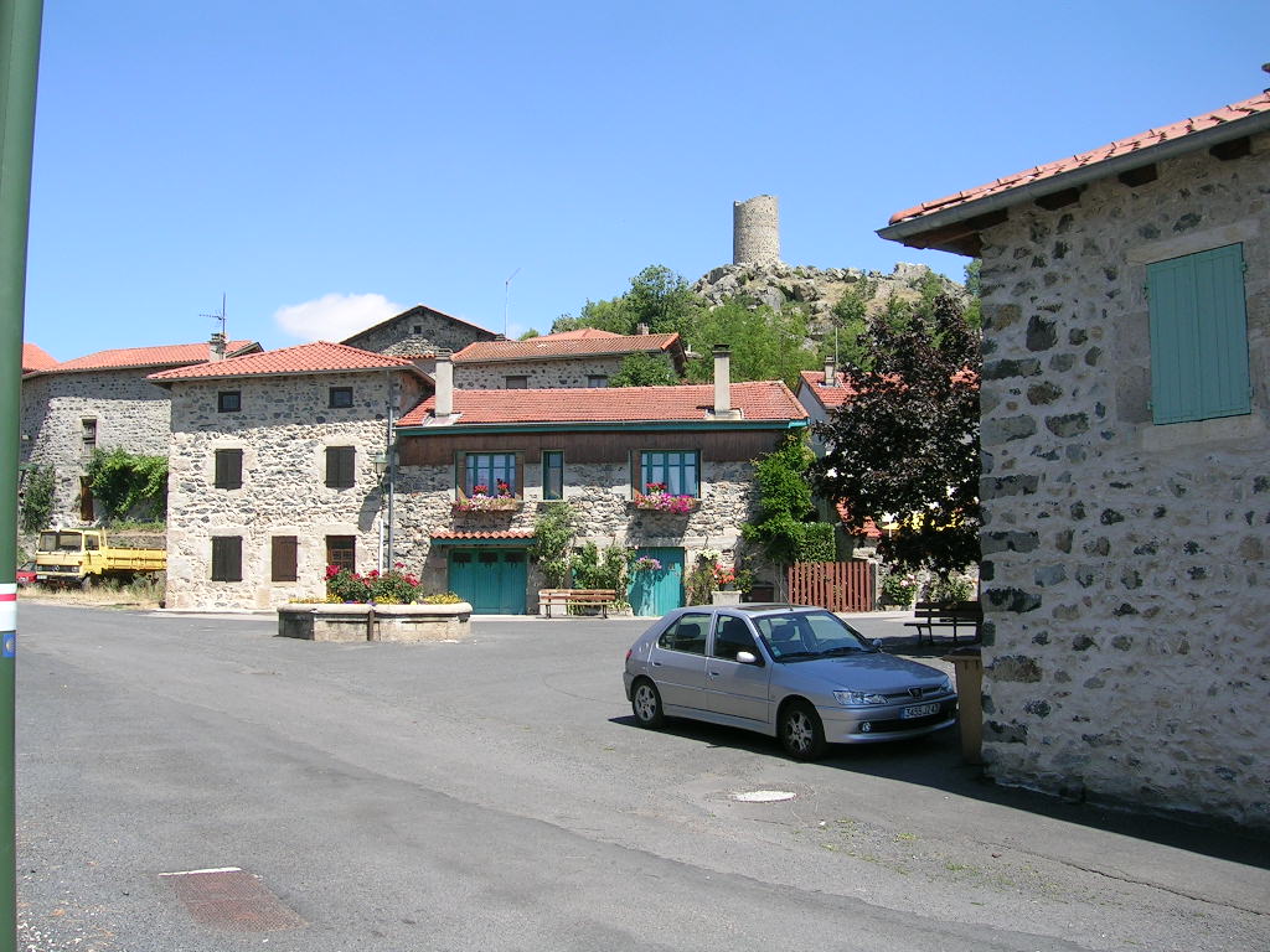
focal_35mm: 35
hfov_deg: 52.6
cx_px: 635
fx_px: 1284
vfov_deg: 40.7
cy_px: 476
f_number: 4.8
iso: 50
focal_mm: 5.4
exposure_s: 1/274
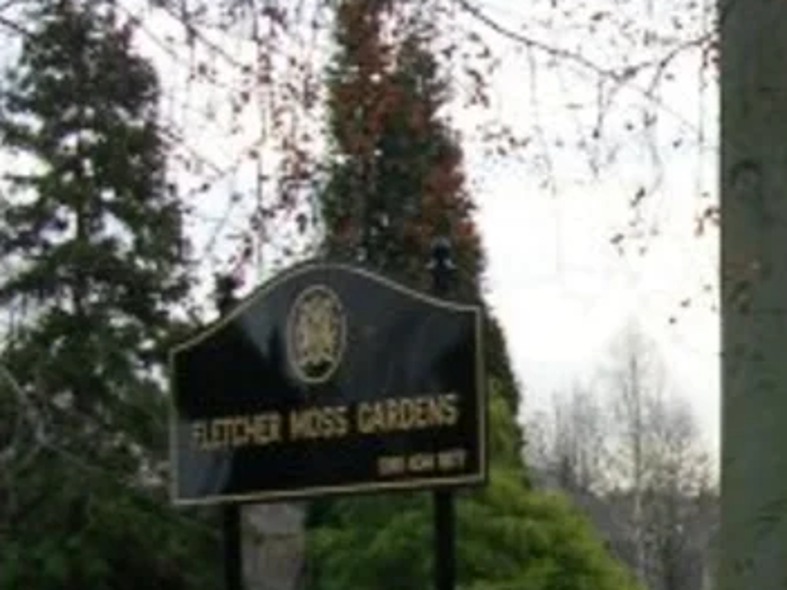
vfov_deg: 11.3
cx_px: 1229
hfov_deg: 14.1
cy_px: 491
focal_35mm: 130
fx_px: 2955
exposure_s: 1/77.7
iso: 50
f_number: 2.8
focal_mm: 5.8
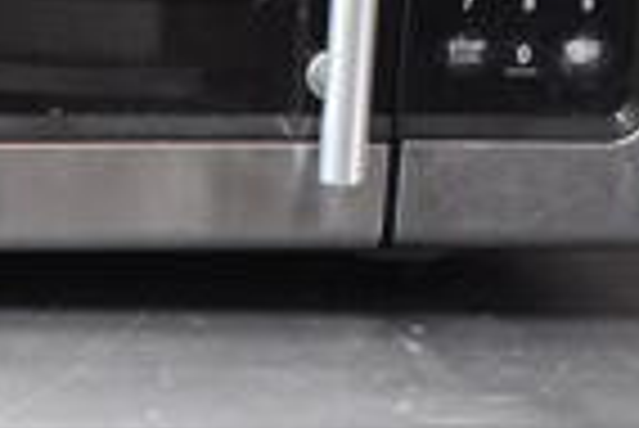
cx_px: -108
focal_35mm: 116
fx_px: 2061
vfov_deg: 11.1
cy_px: 770
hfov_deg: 16.9
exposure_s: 1/15
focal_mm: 18
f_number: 3.5
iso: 3200
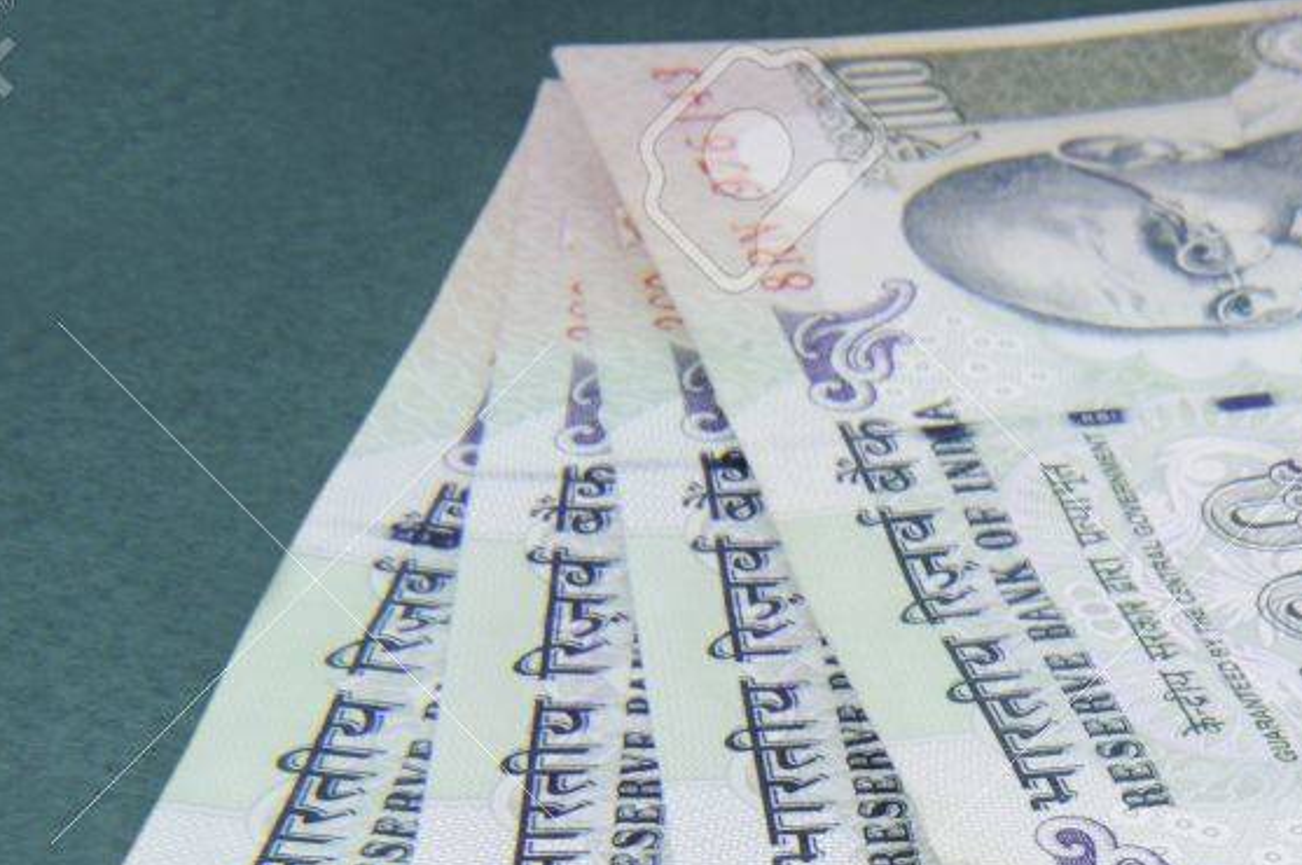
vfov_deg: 13.7
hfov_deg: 20.4
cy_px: 927
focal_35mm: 98
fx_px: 3540
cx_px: 1173
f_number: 25
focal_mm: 28
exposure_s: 1/250
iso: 200
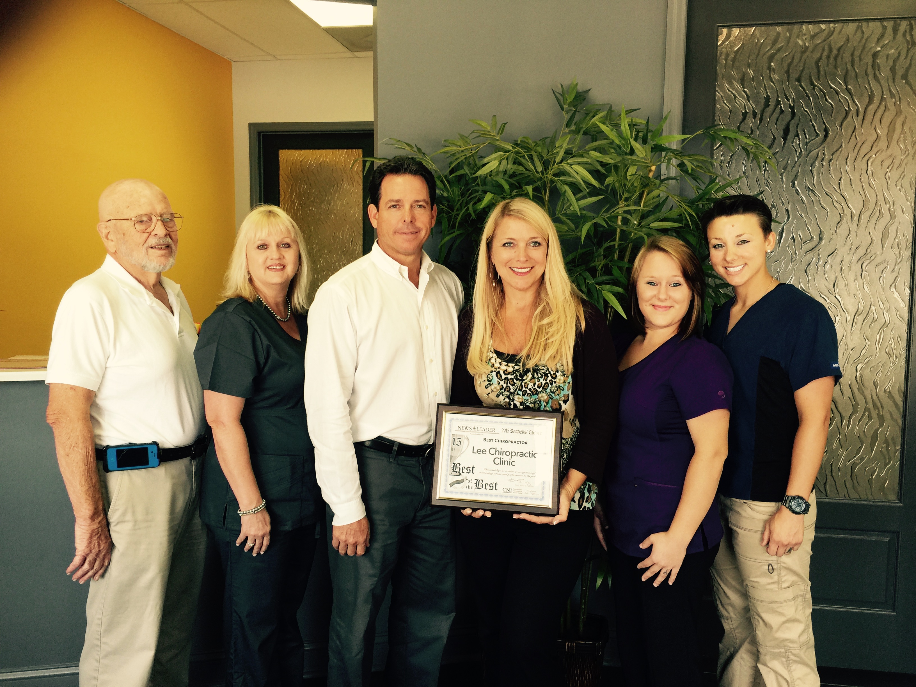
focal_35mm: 29
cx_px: 458
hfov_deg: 61.7
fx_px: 767
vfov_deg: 48.2
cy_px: 344
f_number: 2.2
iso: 32
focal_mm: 4.15
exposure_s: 1/30
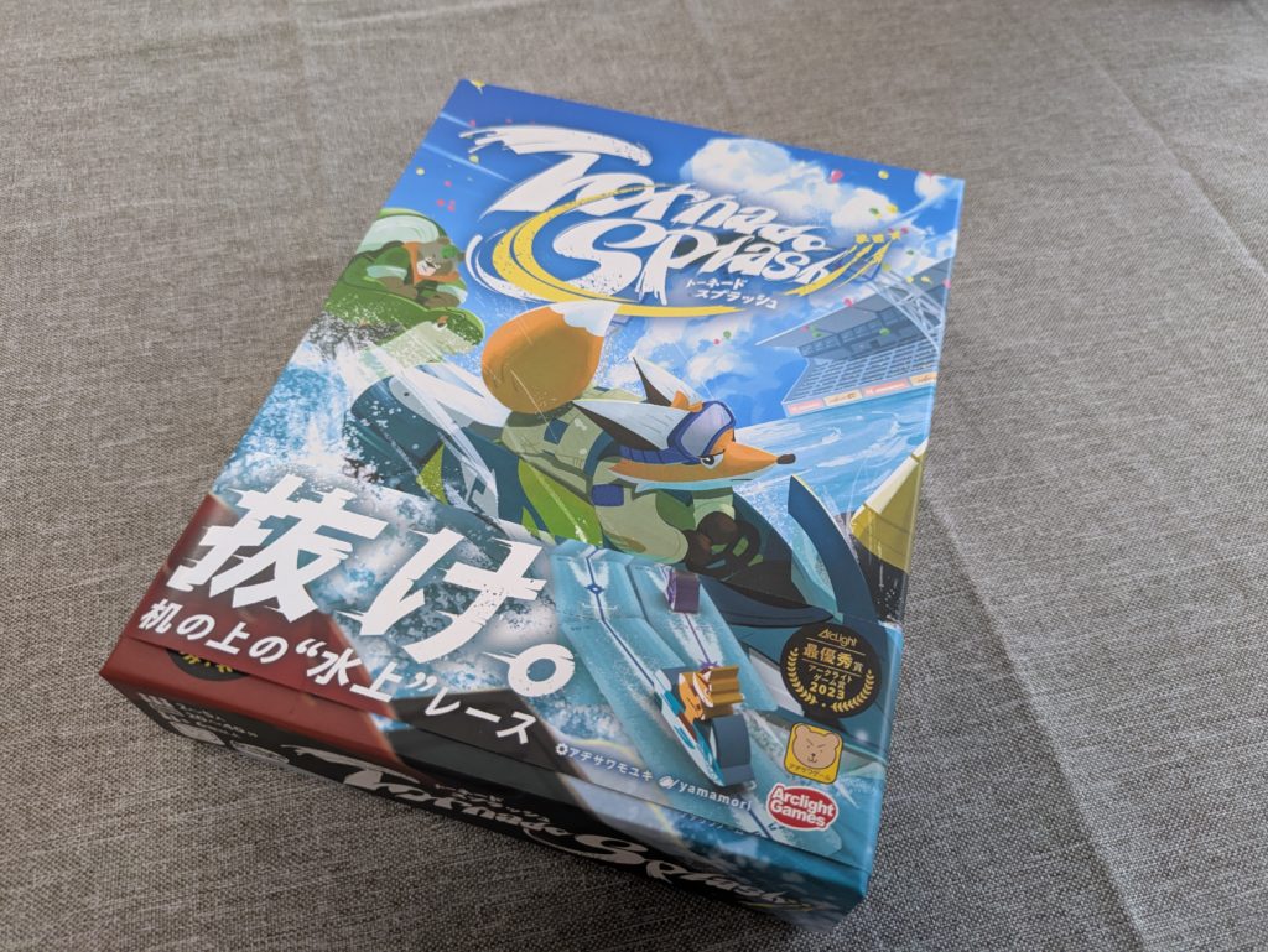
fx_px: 916
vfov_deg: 54.9
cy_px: 476
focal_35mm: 25
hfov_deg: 69.4
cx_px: 634
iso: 57
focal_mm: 5.43
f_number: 1.89
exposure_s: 1/60
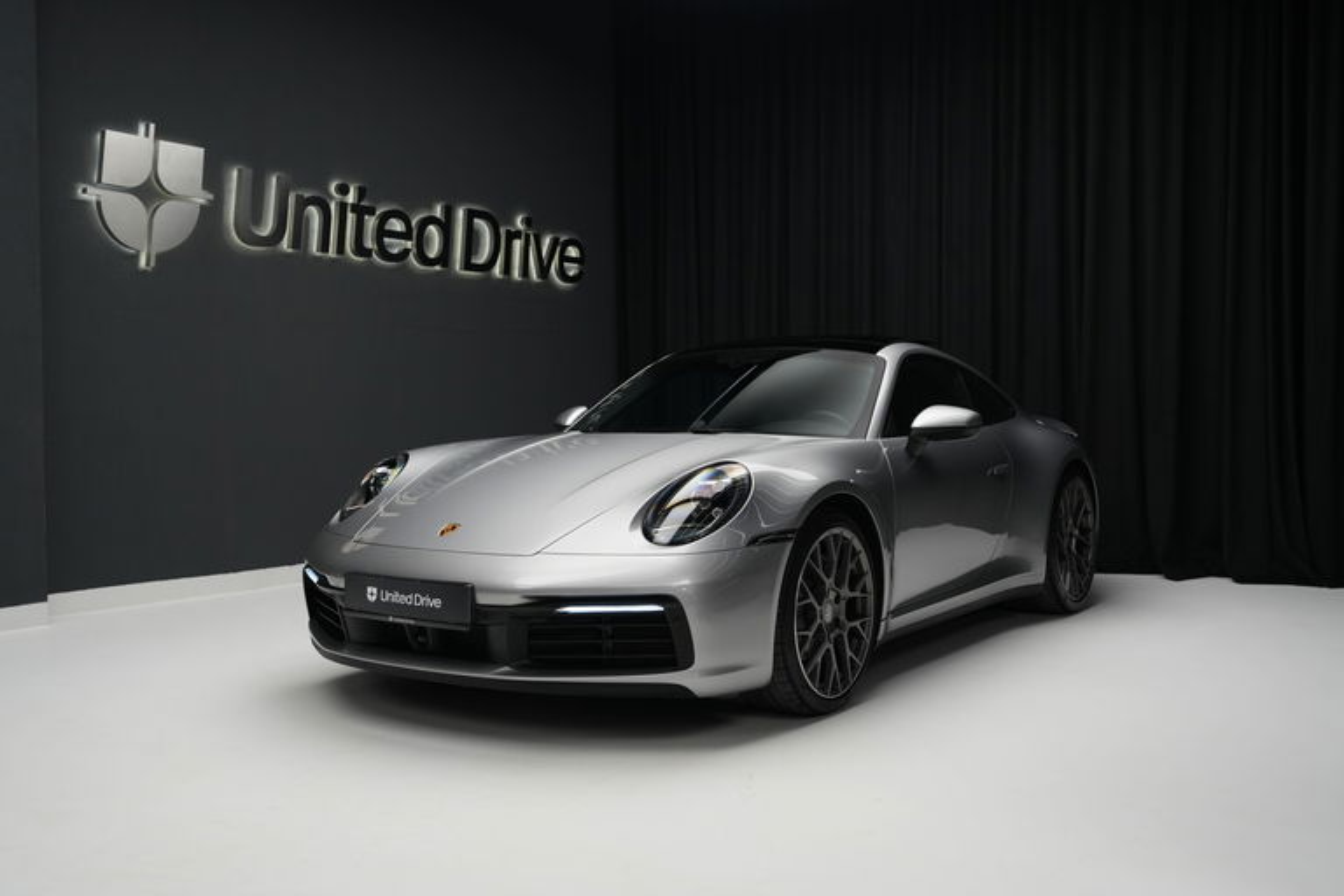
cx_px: 672
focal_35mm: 35
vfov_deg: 37.9
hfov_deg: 54.4
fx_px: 1307
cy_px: 448
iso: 640
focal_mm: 35
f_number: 4
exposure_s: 1/40
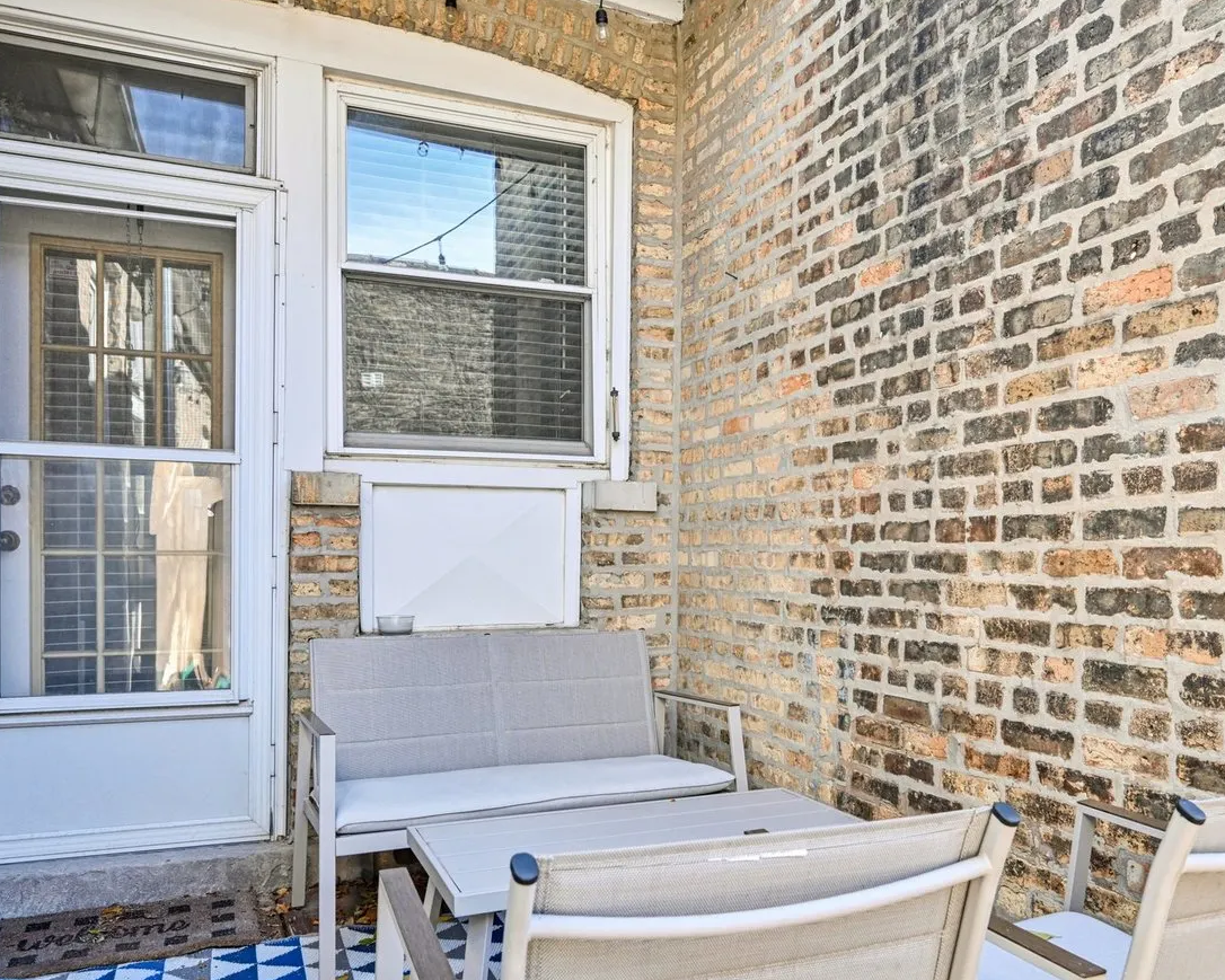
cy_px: 562
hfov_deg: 62.1
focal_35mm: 28
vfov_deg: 51.4
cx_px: 675
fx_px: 1015
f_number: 8
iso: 800
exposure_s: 1/200
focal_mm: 20
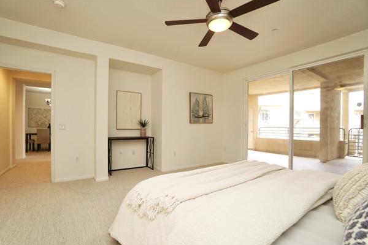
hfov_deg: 96.7
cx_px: 177
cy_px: 128
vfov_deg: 73.7
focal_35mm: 16
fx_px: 164
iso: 640
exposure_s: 1/160
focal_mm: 10
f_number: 4
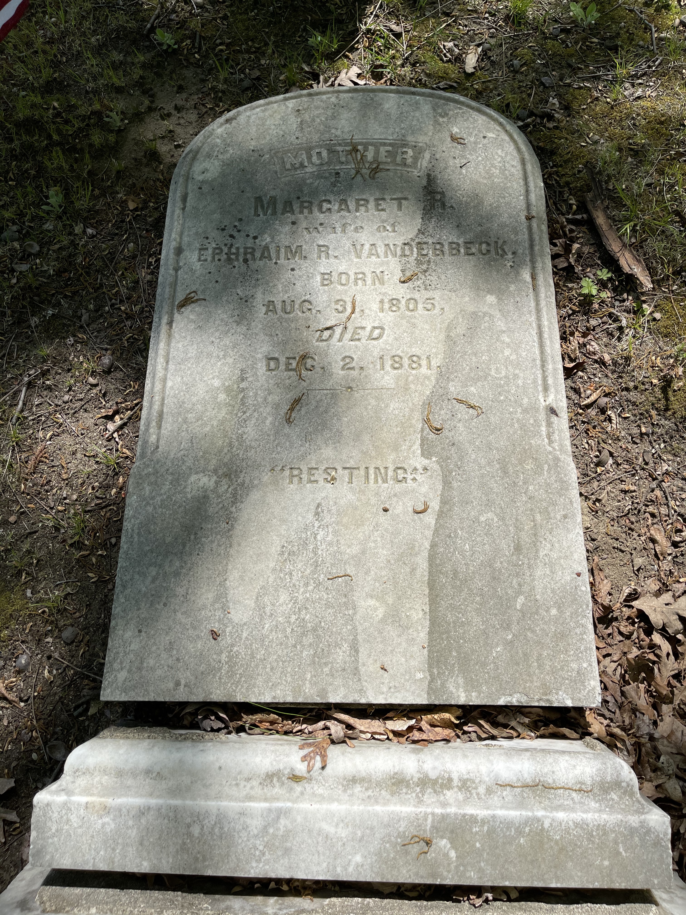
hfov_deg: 53.1
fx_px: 687
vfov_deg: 67.3
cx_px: 343
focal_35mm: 26
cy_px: 458
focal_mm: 5.1
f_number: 1.6
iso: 32
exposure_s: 1/6250
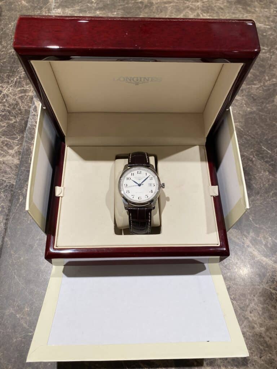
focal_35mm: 26
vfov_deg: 67.3
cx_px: 138
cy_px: 184
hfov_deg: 53.1
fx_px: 277
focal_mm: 4.25
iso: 50
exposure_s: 1/100
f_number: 1.8
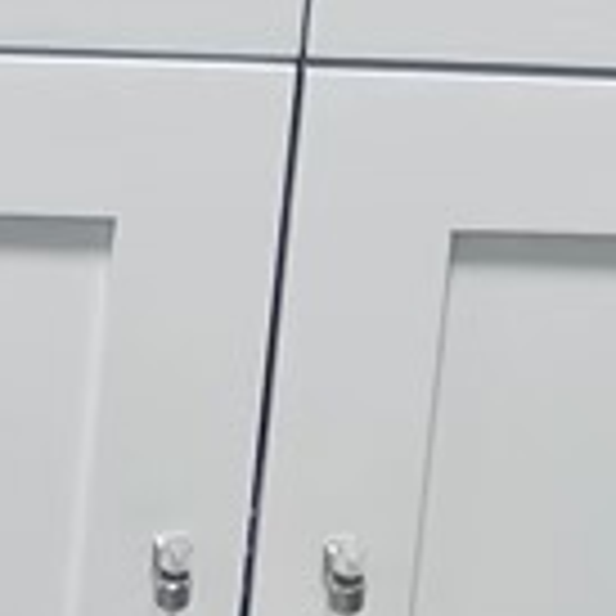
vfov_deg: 9.1
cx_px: 409
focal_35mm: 172
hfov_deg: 10.2
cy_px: -908
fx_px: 3463
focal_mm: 5.7
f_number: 1.5
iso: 100
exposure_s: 1/120
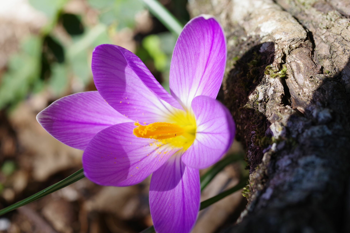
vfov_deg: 22.3
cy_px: 124
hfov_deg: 32.9
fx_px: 593
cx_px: 168
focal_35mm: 61
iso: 200
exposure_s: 1/60
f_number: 10
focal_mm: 50
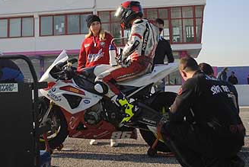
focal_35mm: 49
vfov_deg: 27.3
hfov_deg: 40.2
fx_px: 339
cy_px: 44
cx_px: 111
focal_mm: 22
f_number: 4
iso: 180
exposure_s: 1/1000
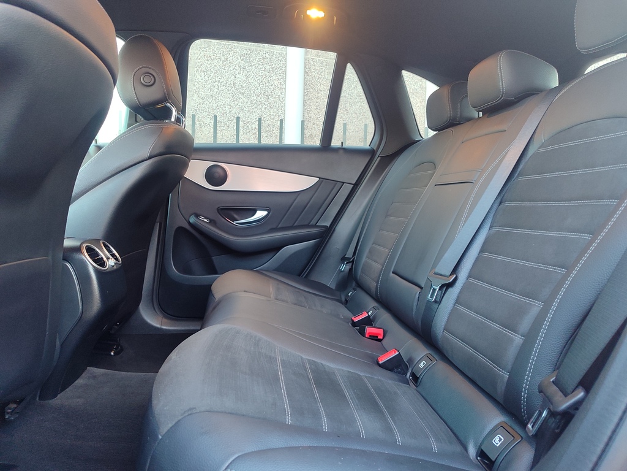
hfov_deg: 69.4
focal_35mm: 25
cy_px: 236
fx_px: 453
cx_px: 314
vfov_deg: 54.9
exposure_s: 1/20
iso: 536
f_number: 1.89
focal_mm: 5.95
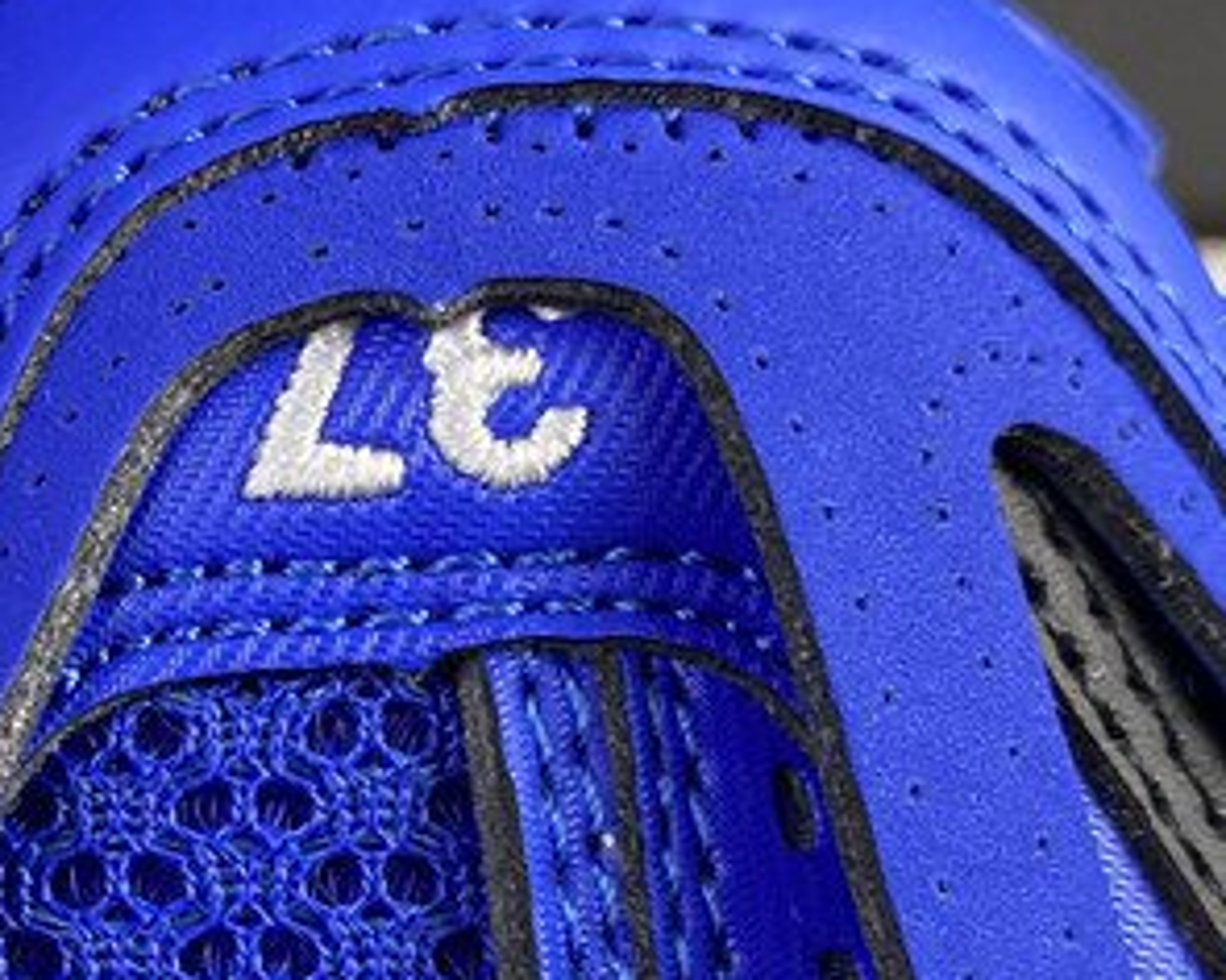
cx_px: -17
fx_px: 3120
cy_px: 1046
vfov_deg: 17.3
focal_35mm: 86
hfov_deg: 21.4
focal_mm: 4.25
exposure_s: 1/100
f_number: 1.8
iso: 100
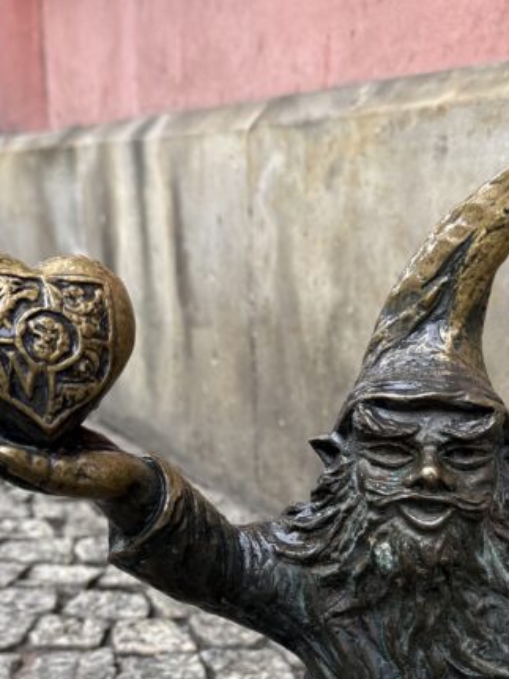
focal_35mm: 57
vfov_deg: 33.0
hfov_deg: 25.5
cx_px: 340
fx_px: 1118
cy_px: 526
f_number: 1.78
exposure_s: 1/119
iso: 200
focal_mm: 6.76
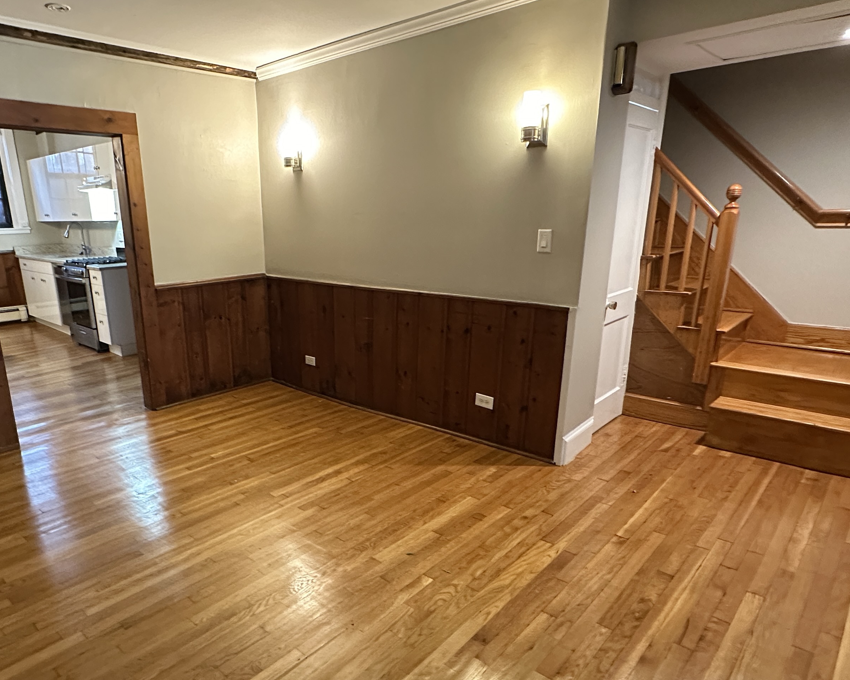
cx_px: 339
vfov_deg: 60.6
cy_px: 388
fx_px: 579
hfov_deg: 71.8
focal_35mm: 23
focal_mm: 2.22
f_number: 2.2
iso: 640
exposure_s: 1/60
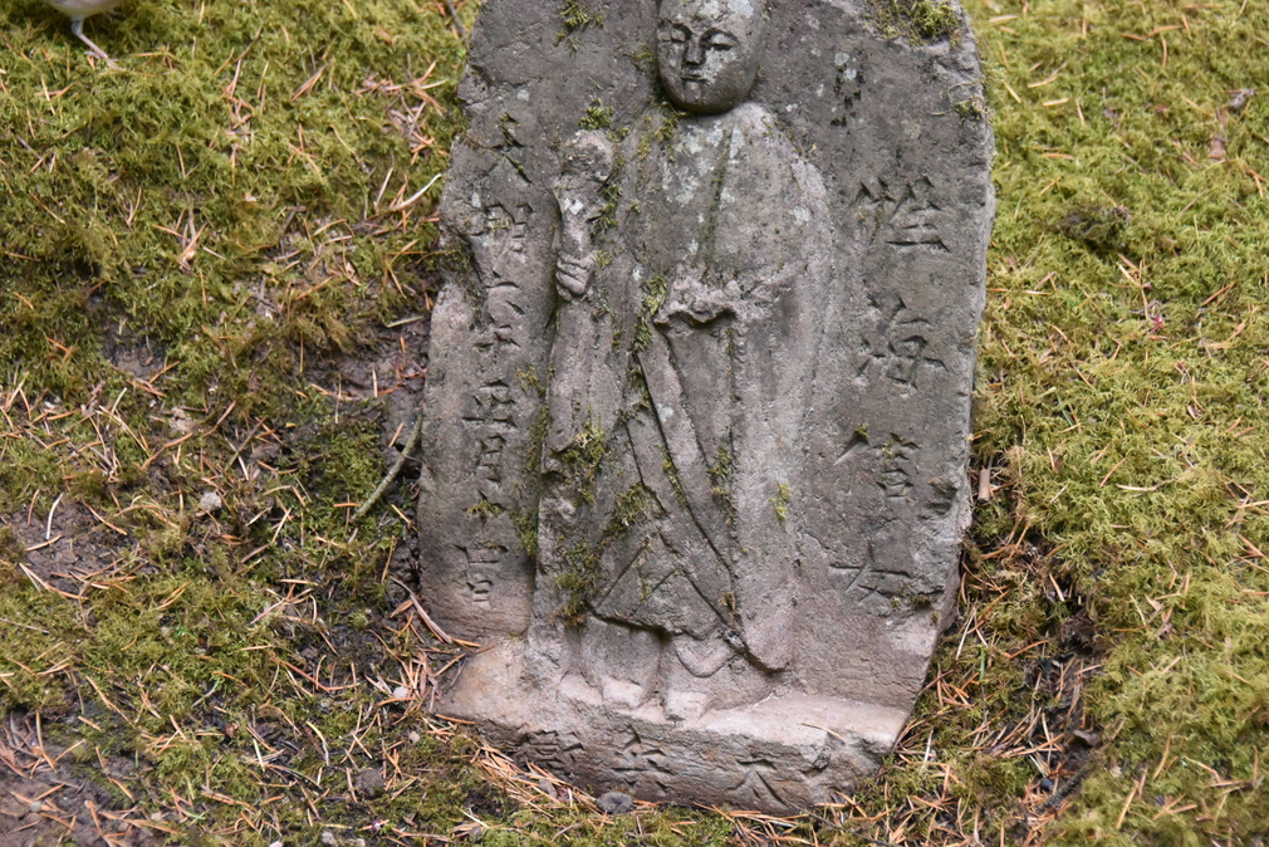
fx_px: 5183
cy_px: 314
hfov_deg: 14.0
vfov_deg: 9.3
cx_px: 677
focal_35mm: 147
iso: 7200
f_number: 5.6
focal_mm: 116
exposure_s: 1/250
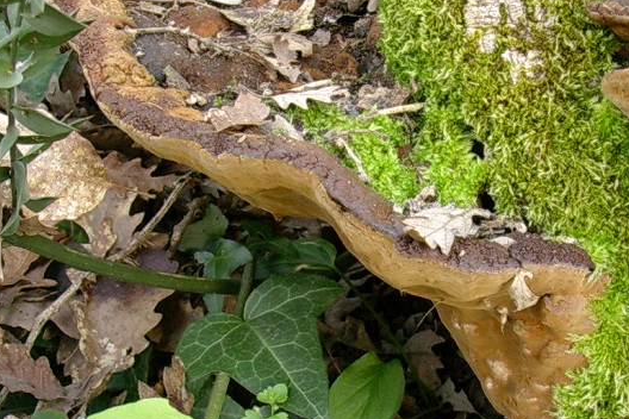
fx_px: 1083
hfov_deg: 32.2
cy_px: 271
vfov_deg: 21.8
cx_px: 410
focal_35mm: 62
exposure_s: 1/16.9
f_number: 2.9
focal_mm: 6.7
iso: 70
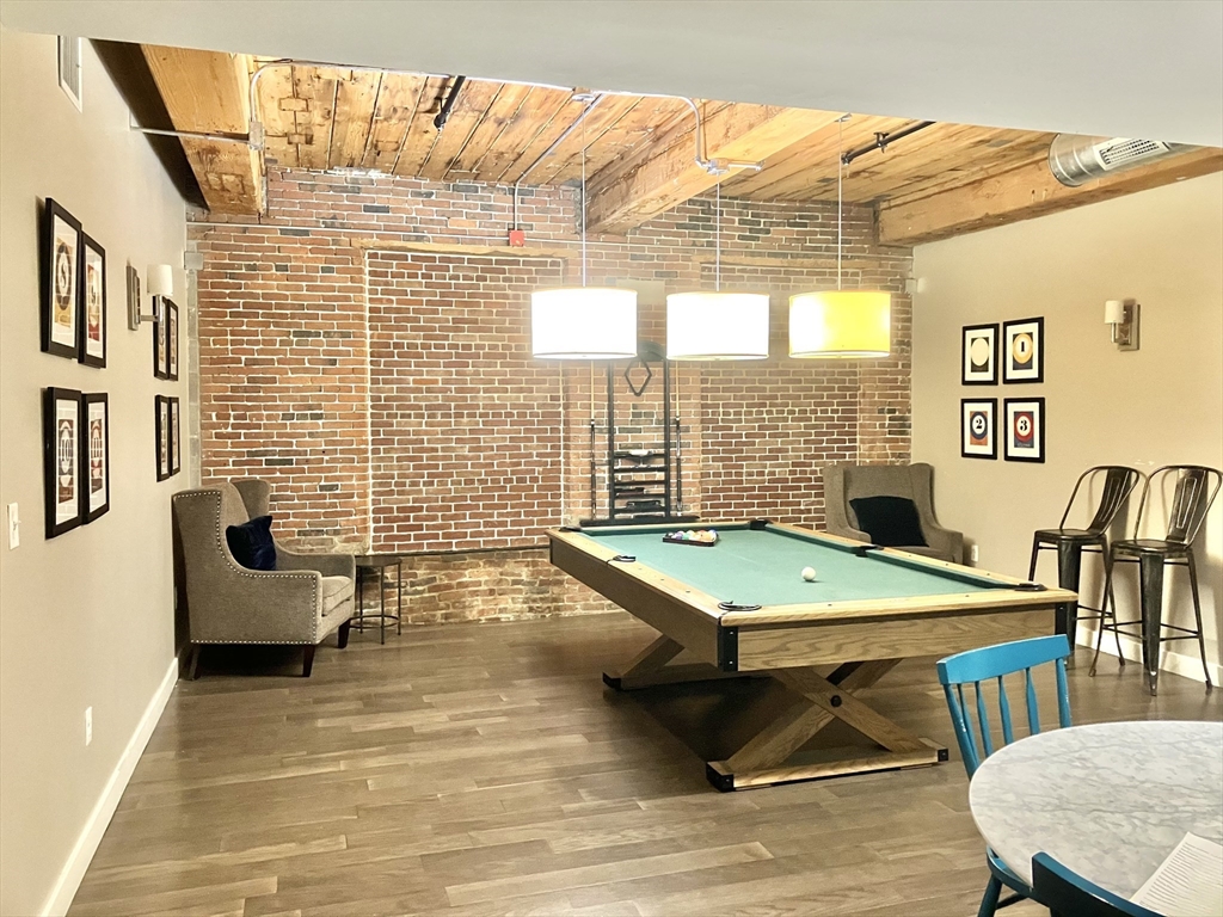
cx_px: 612
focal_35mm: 28
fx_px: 989
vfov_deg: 49.7
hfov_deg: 63.4
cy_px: 458
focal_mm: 3.99
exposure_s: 1/30
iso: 320
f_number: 1.8
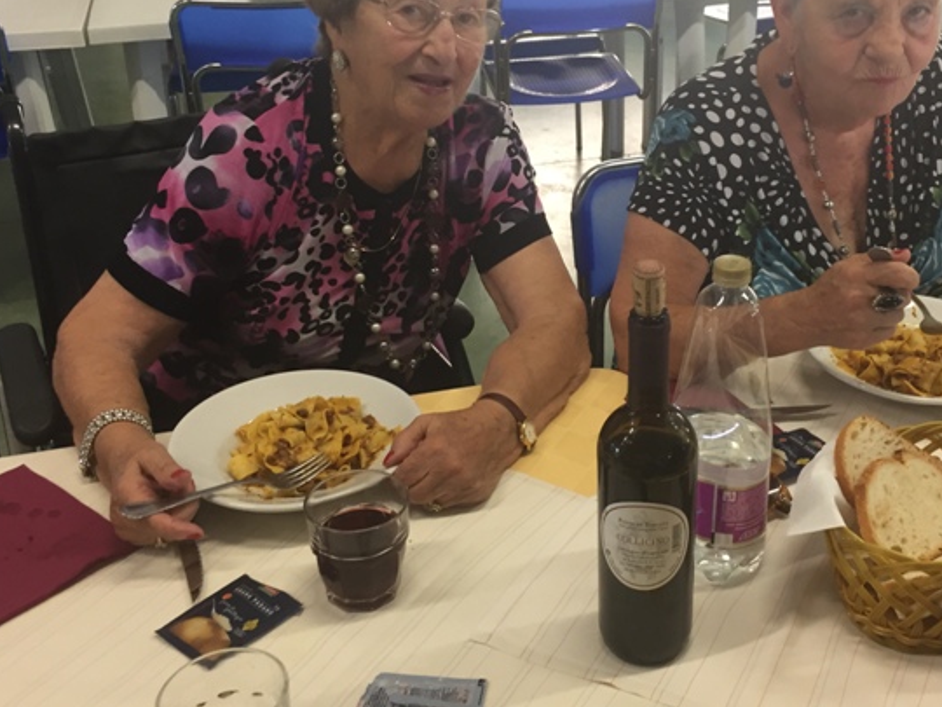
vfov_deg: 33.5
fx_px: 1170
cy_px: 285
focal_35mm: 43
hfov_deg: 43.6
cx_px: 562
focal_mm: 4.15
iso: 125
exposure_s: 1/33
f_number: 2.2
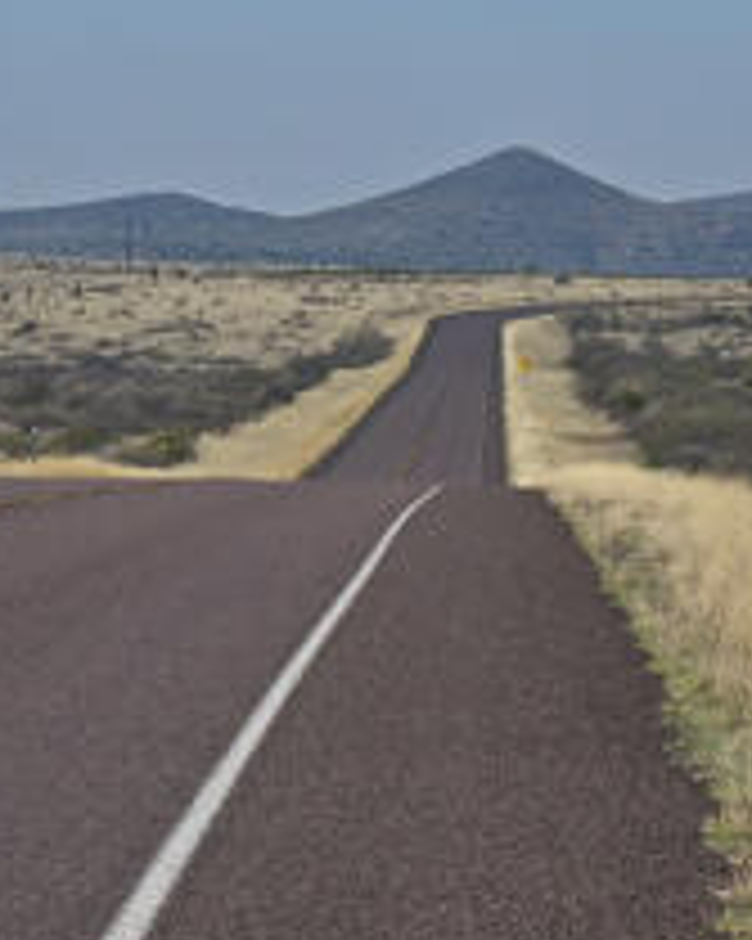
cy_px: 477
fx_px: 5791
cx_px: 489
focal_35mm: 208
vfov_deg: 9.3
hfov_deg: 7.4
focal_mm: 60
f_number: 8
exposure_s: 1/500
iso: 200
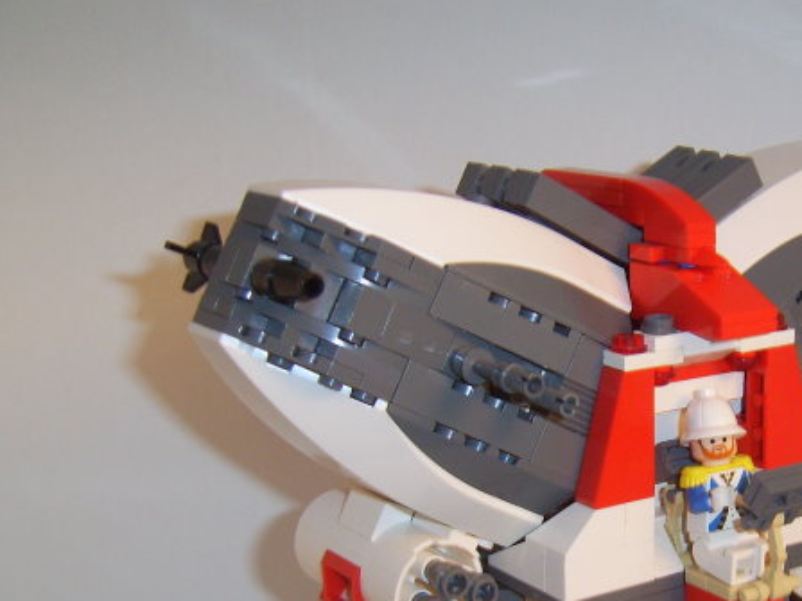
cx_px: 644
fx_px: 1575
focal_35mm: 68
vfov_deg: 21.4
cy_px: 470
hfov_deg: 28.0
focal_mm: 7.8
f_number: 2.8
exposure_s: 1/30
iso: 100
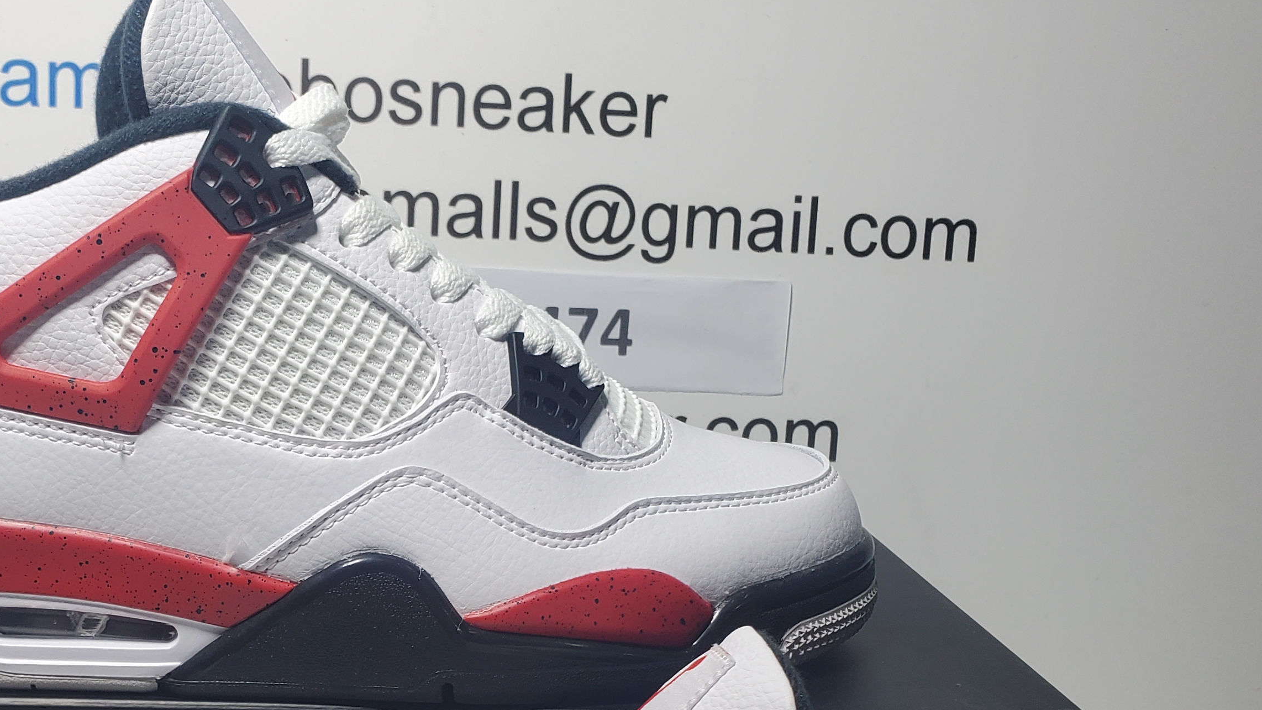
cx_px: 404
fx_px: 1673
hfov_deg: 40.7
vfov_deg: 22.5
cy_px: 798
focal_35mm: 50
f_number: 2.4
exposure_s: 1/215
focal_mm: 4.3
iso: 50
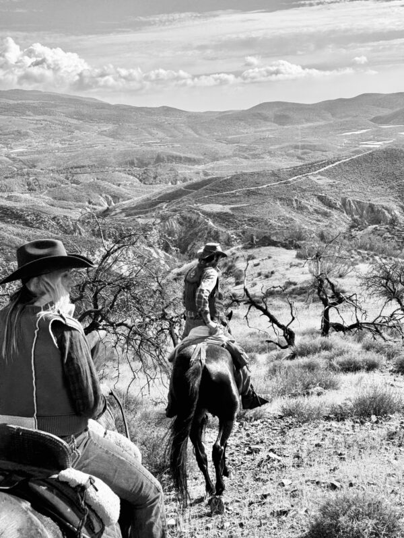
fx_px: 747
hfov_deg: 30.3
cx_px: 202
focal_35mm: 48
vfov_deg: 39.7
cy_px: 269
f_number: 1.78
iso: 64
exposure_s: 1/4310
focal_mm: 6.76
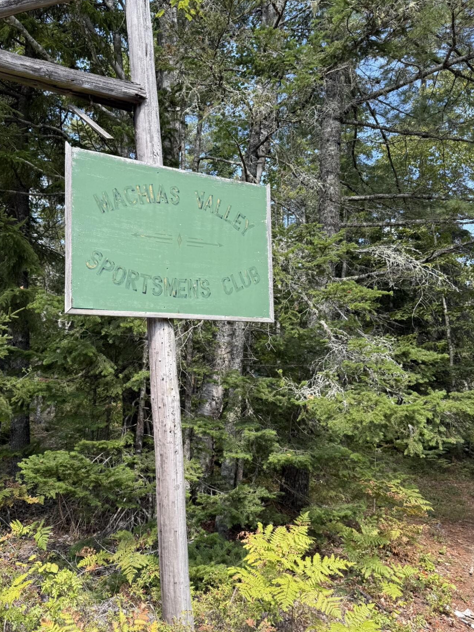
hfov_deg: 49.6
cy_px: 310
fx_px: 511
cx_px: 208
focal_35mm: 28
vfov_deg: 63.4
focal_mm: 6.76
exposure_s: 1/575
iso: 80
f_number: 1.78
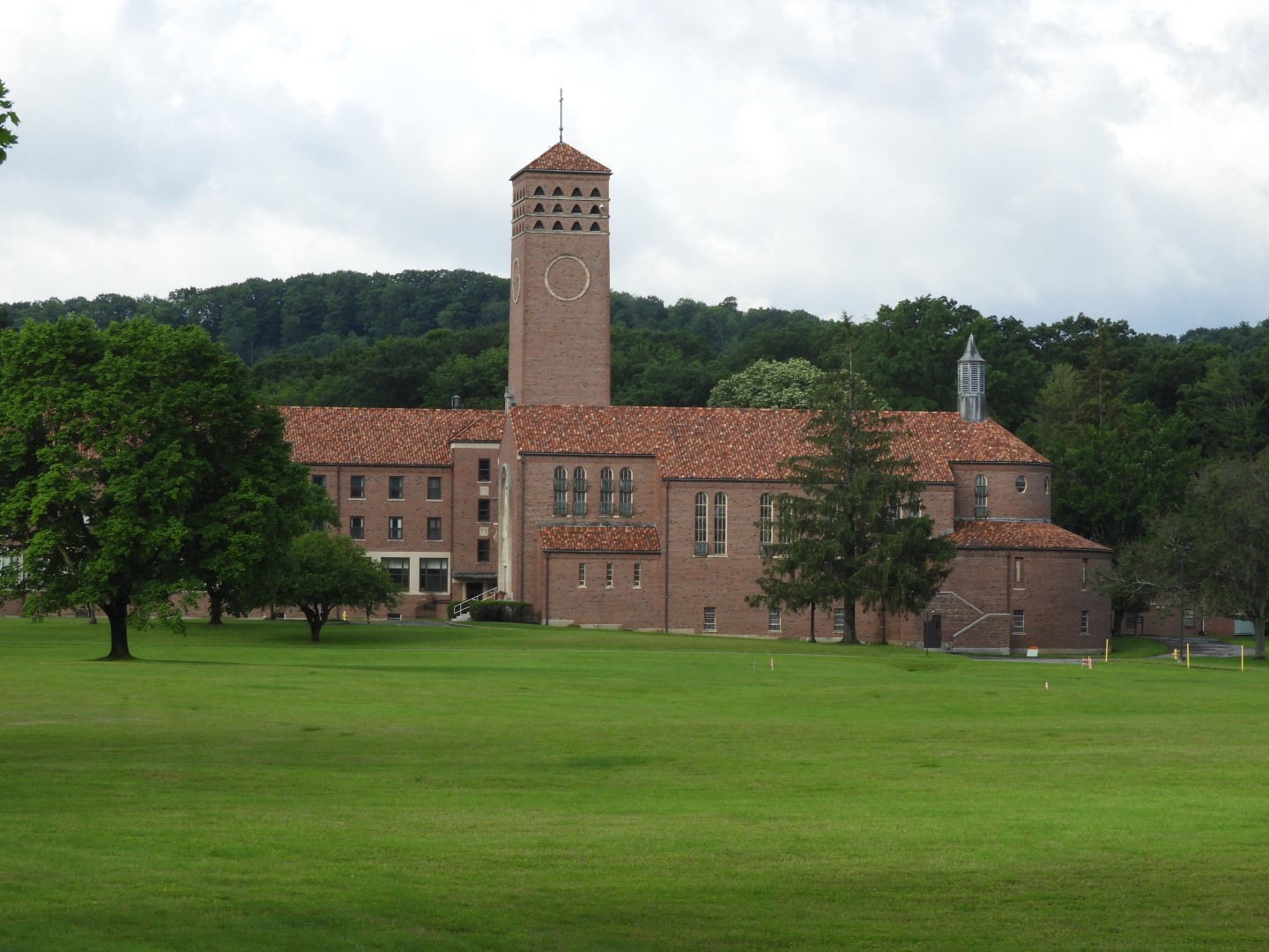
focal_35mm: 115
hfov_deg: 17.1
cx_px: 634
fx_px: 4216
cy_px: 476
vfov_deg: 12.9
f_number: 5
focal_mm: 20.6
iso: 100
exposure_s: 1/250
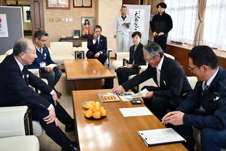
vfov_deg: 36.9
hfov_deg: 53.1
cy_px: 76
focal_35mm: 36
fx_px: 226
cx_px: 113
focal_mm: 24
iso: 1000
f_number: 3.8
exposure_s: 1/125
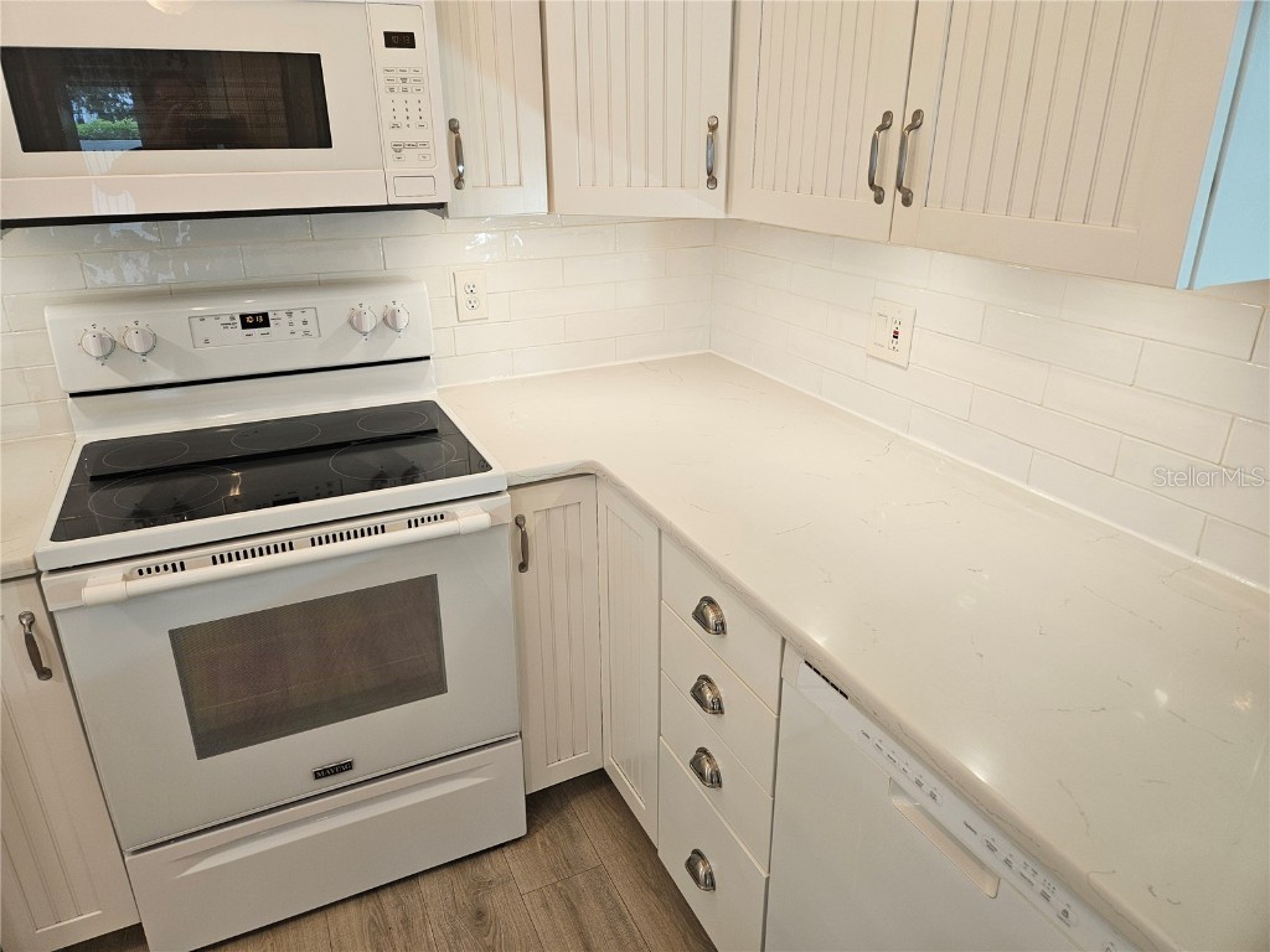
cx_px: 635
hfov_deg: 73.9
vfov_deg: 58.9
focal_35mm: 23
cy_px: 476
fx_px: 844
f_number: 1.8
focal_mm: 5.4
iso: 125
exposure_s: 1/120
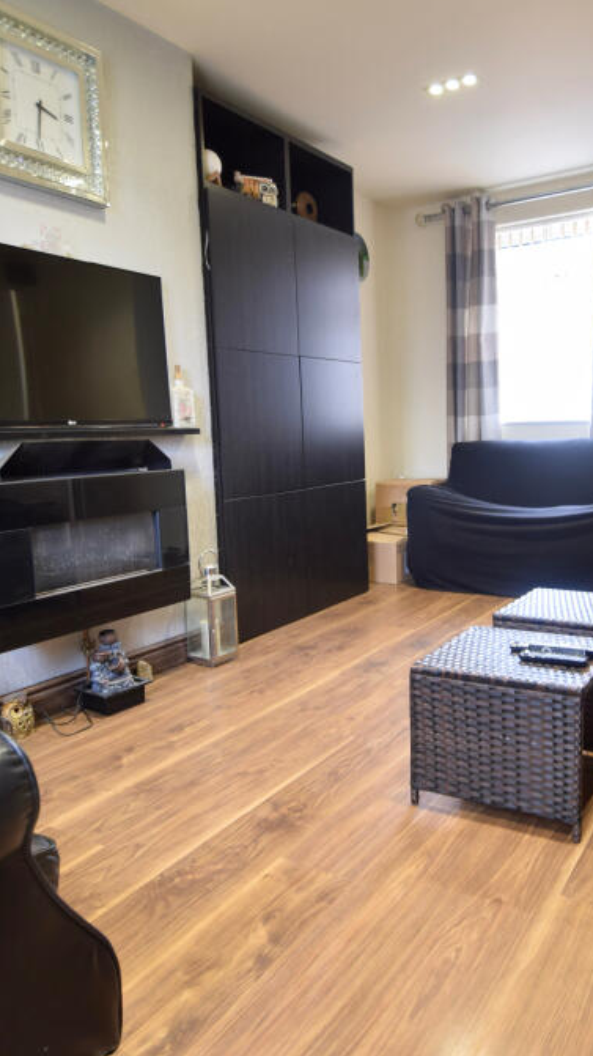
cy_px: 525
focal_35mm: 24
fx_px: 671
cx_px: 351
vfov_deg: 76.3
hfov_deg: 47.4
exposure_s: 1/15
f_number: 4.5
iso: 360
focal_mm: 10
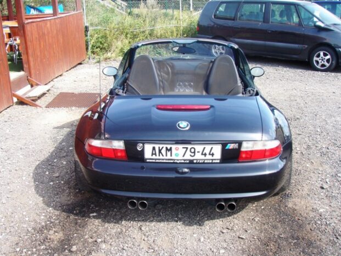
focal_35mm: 38
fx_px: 374
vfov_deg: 37.7
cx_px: 170
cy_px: 128
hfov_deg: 49.0
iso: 80
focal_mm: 6.7
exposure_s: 1/200
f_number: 3.5
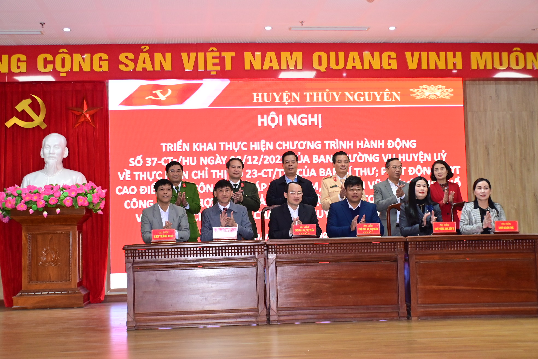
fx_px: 762
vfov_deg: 26.5
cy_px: 180
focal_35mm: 51
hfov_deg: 38.9
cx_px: 269
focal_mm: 34
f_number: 4.2
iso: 2000
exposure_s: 1/200
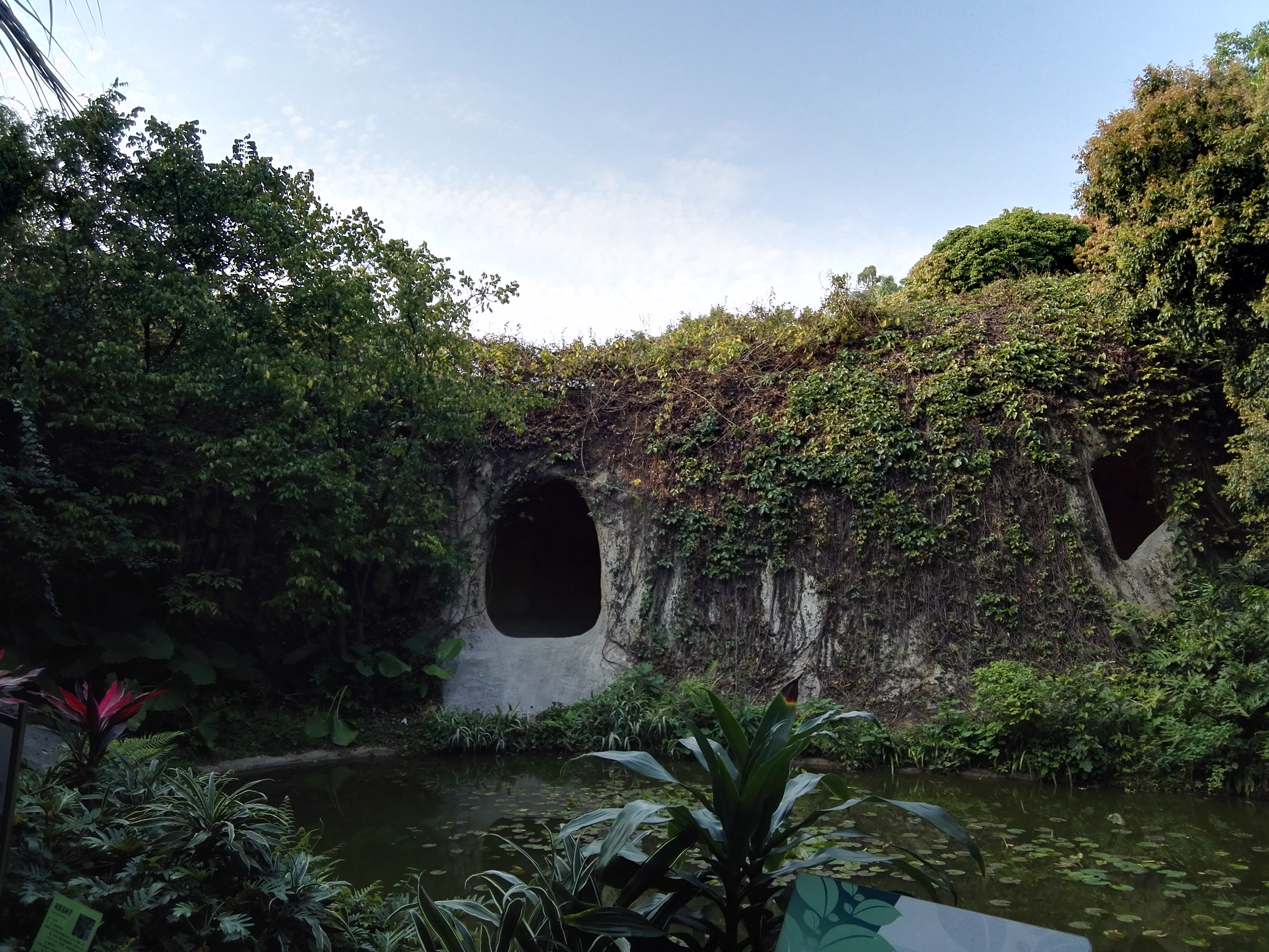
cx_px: 634
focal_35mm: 29
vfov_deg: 48.2
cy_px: 476
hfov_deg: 61.7
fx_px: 1063
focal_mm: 3.8
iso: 100
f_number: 2
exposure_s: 1/981
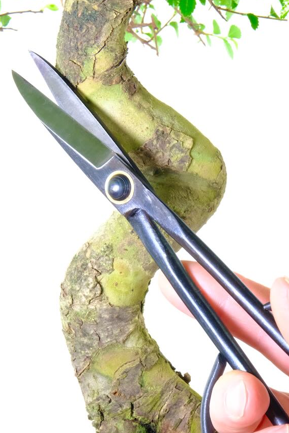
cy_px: 271
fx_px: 3311
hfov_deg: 5.0
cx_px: 196
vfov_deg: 7.5
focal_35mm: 275
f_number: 18
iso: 3200
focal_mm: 121.8
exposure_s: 1/8
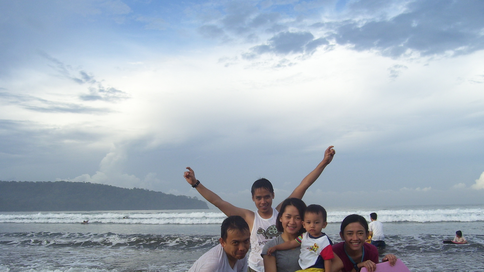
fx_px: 488
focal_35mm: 38
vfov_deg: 31.0
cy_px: 182
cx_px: 243
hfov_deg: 52.8
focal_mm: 5.6
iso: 80
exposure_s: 1/250
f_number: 4.8
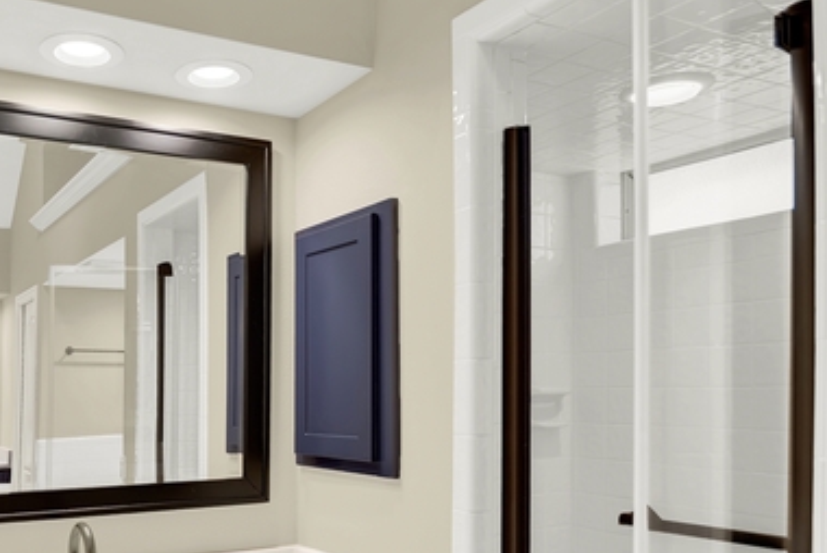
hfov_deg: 55.4
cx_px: 248
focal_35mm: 33
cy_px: 354
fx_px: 759
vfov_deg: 39.7
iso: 250
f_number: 2.8
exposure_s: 1/40
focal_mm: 19.6
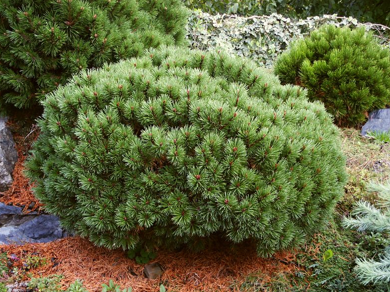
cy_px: 144
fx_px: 620
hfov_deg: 34.9
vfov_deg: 26.6
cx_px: 192
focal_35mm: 55
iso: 64
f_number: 3.6
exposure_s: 1/60
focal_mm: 11.32
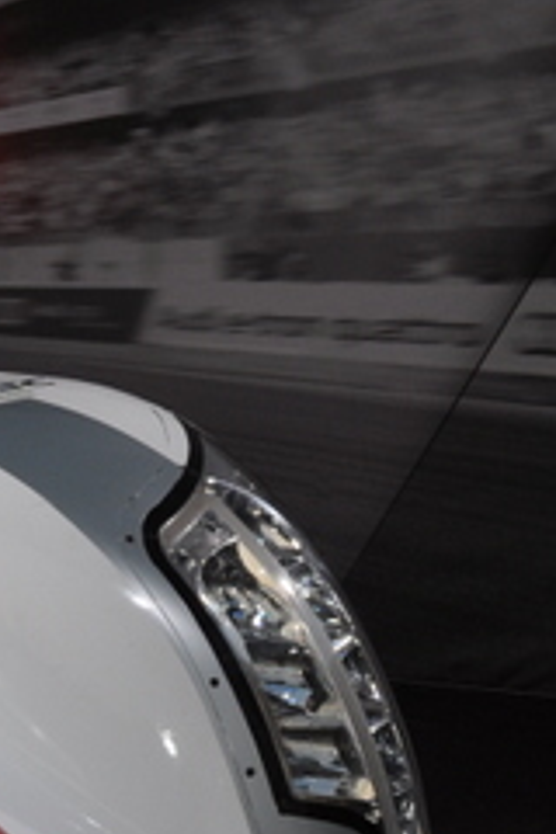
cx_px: -660
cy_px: 834
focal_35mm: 120
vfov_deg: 16.7
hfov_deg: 10.3
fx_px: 2780
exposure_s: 1/200
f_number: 11
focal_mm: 24
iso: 320
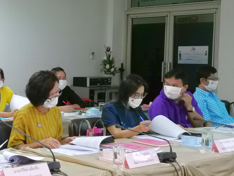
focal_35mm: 78
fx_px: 527
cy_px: 84
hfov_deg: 22.4
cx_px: -71
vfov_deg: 18.9
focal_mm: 5.58
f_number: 1.8
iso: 400
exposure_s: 1/100
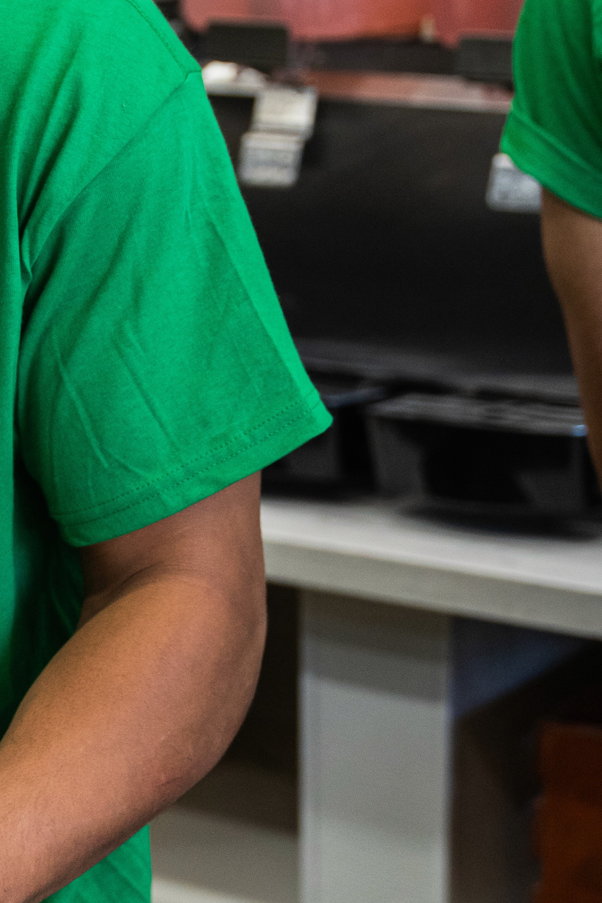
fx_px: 3546
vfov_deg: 14.5
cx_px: -347
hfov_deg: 9.4
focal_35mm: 141
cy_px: 475
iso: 1250
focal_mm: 40.7
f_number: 2.8
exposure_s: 1/400
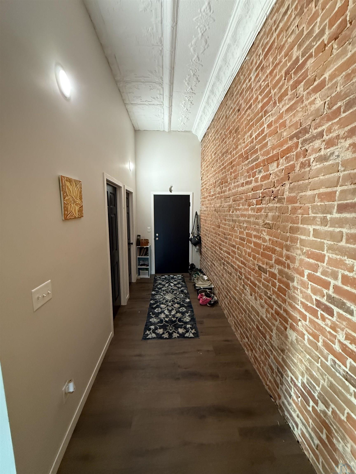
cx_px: 178
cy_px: 237
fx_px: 192
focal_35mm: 14
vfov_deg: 102.1
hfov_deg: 85.7
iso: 640
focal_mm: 2.22
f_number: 2.2
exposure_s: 1/60
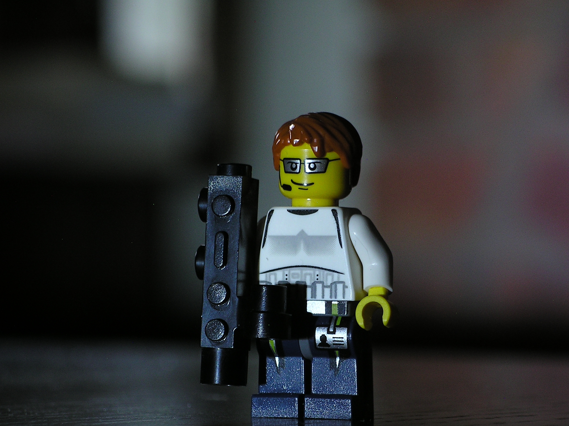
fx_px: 3318
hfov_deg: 9.8
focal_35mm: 202
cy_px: 222
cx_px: 304
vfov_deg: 7.3
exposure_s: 1
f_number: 4.6
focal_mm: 39
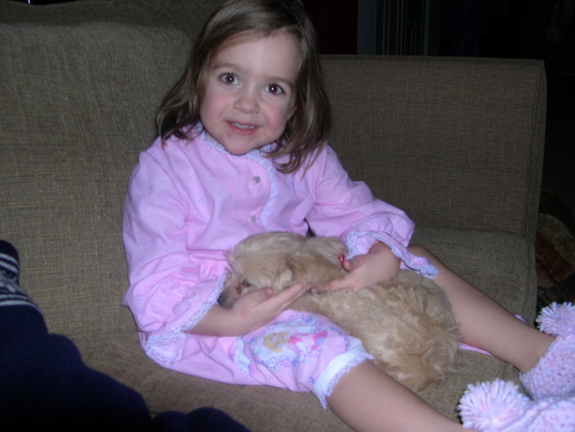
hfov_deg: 49.0
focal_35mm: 38
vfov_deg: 37.7
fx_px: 631
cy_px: 216
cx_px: 288
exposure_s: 1/60
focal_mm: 8
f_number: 2.8
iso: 100
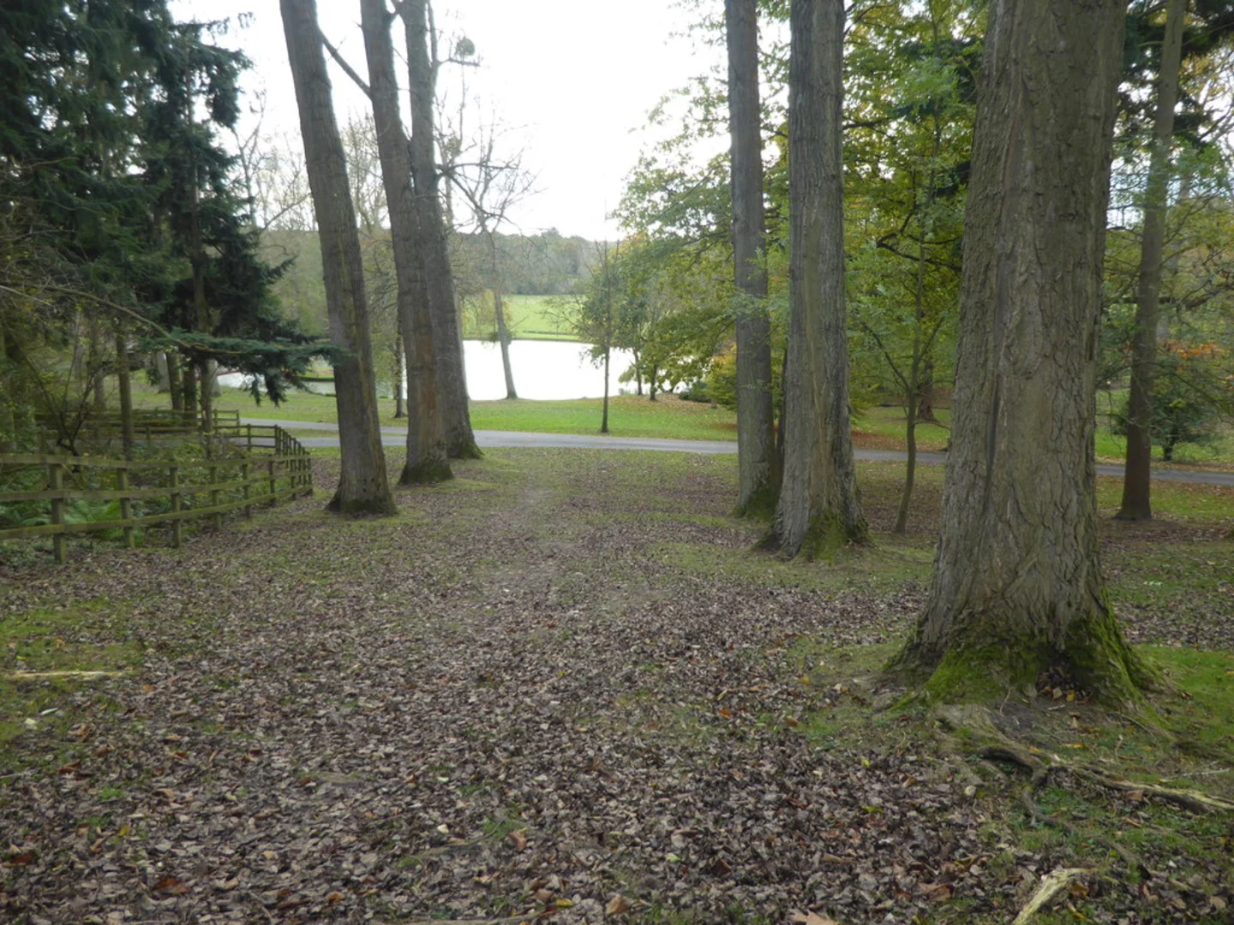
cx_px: 617
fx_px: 927
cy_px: 462
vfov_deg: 53.1
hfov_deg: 67.3
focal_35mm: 26
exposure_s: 1/160
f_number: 3.4
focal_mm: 4.7
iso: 80
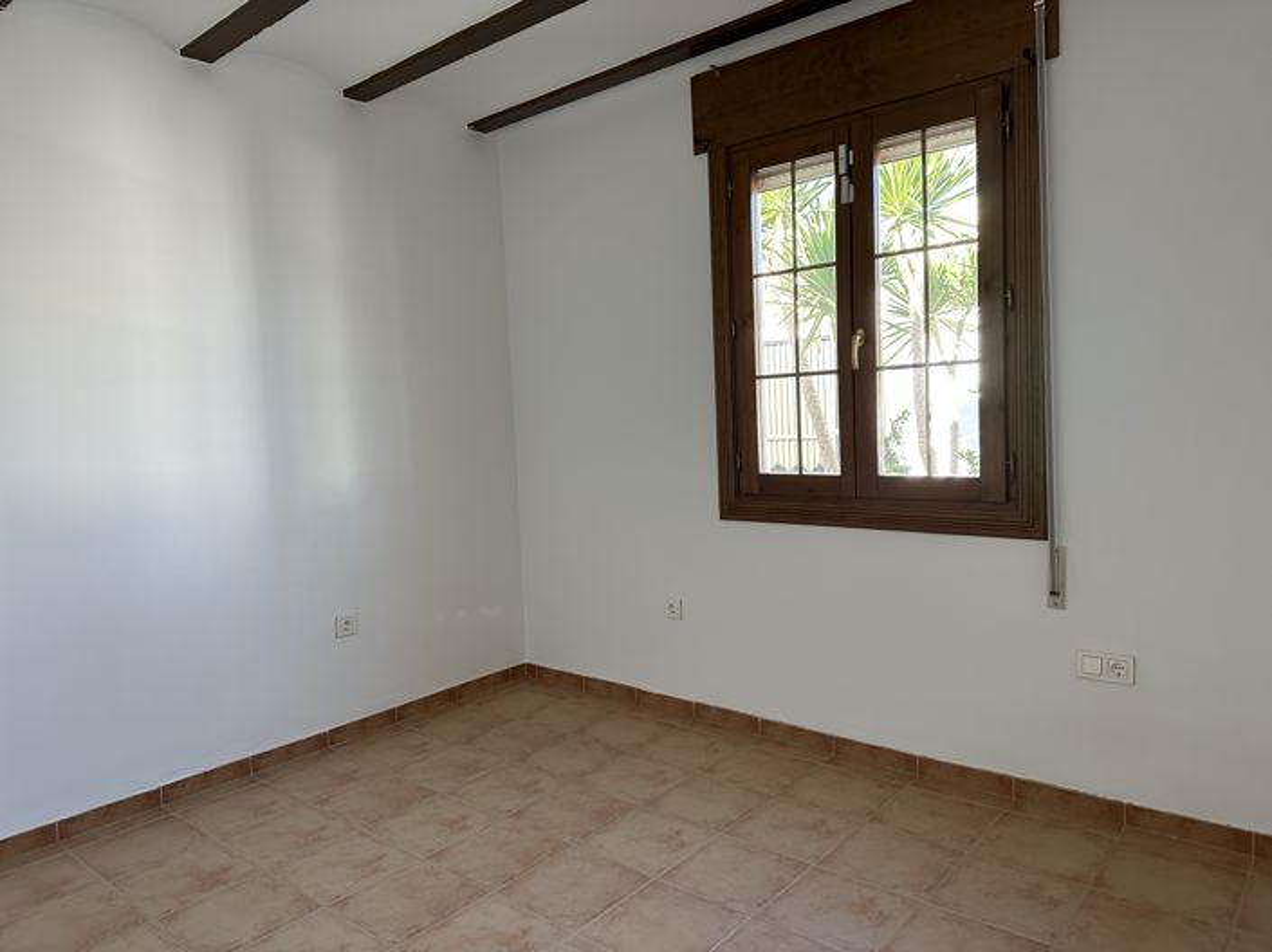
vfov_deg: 56.8
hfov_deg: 71.6
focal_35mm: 24
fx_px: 881
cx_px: 636
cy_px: 476
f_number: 1.78
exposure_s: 1/121
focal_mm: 6.86
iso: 160
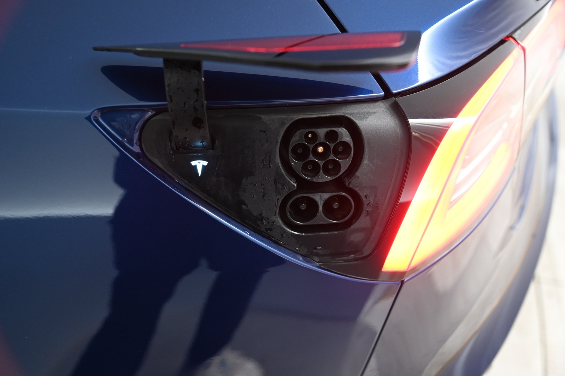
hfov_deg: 44.5
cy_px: 188
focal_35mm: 44
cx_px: 282
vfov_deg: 30.5
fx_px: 690
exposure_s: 1/50
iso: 2000
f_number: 4
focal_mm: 44
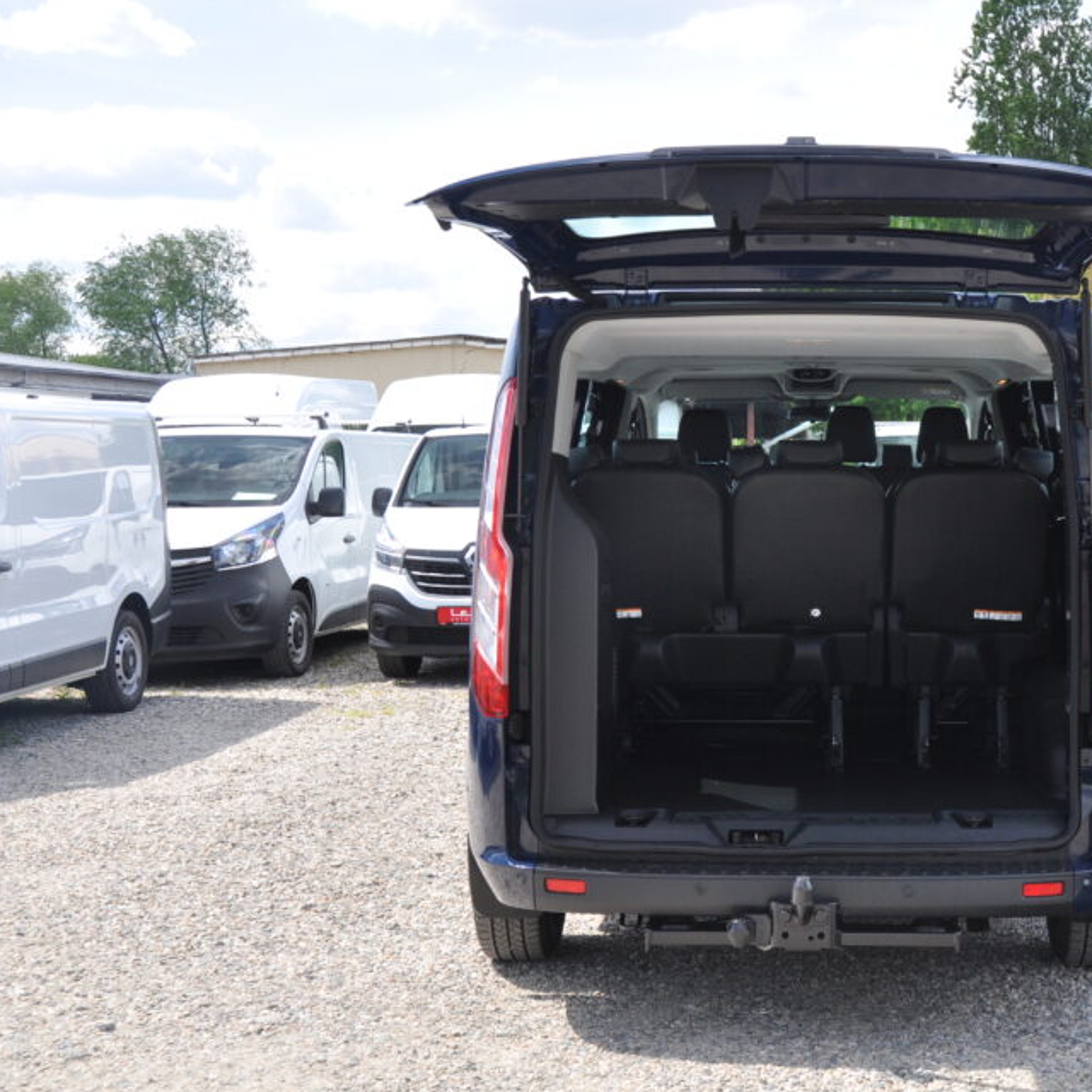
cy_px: 520
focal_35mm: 53
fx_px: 1892
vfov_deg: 32.2
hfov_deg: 31.7
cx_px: 804
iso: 400
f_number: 7.1
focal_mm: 26
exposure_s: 1/200
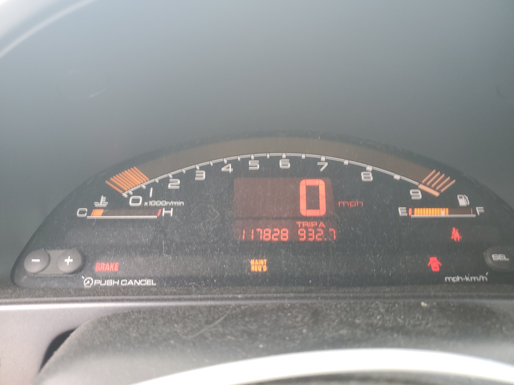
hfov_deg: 67.3
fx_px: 386
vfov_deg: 53.1
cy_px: 192
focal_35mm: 26
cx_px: 257
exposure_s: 1/60.2
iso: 52
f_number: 1.5
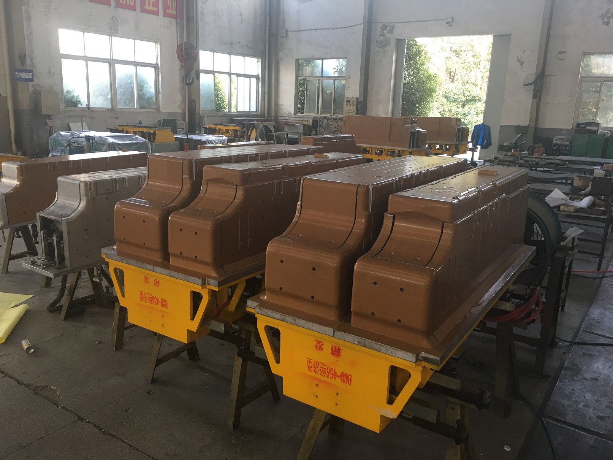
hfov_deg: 61.7
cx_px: 306
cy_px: 230
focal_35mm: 29
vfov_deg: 48.2
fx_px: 514
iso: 40
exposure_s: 1/17
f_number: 2.2
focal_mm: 4.15
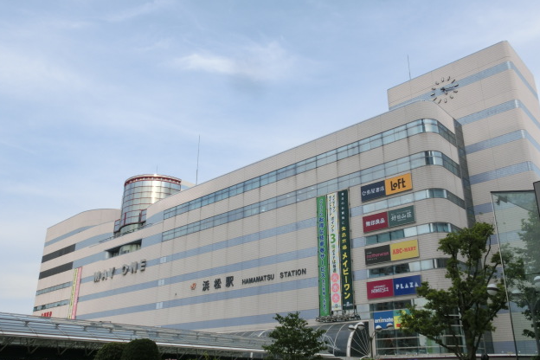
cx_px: 265
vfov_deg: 41.1
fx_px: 480
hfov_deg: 58.7
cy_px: 191
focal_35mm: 32
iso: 80
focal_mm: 5.36
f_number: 3.5
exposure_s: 1/640
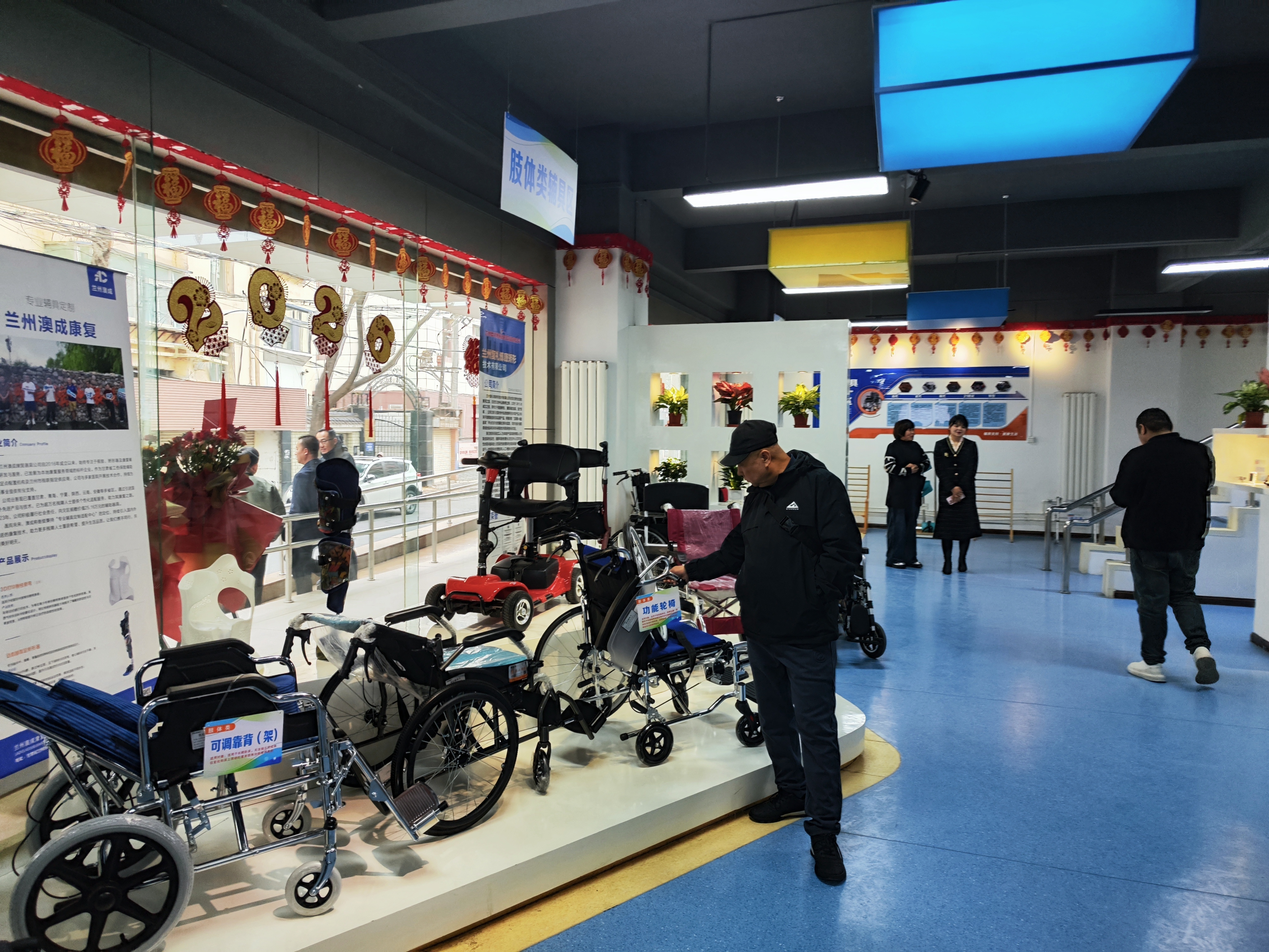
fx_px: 880
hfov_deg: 71.6
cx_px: 634
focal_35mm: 24
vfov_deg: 56.8
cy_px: 476
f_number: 1.9
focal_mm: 6.92
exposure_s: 1/100
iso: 71
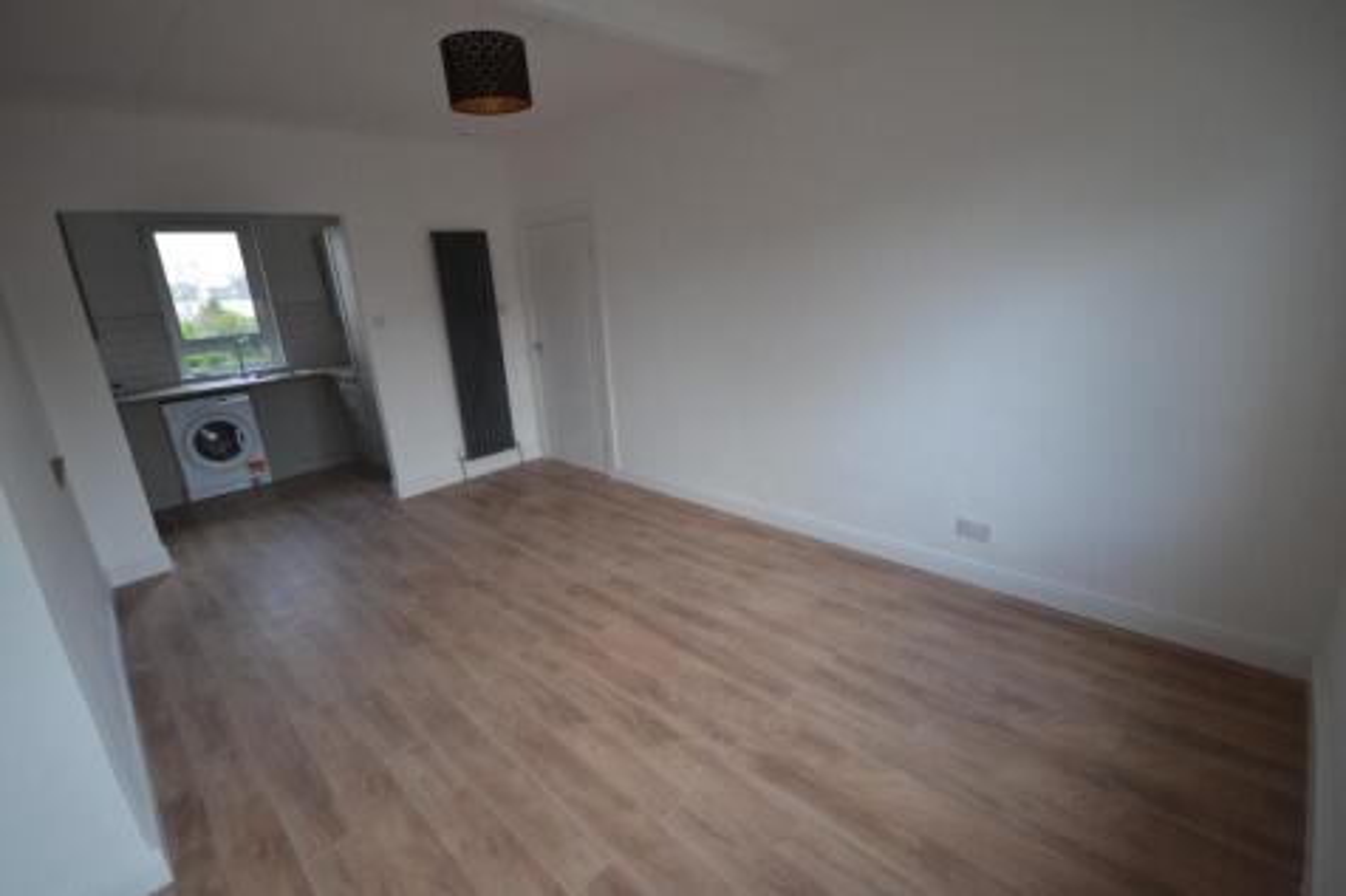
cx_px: 673
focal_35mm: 15
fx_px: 561
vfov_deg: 77.3
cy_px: 448
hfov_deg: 100.4
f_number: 4
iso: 400
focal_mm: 10
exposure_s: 1/60
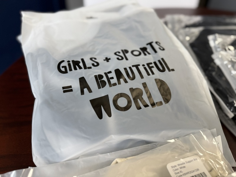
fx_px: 164
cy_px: 88
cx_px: 118
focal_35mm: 24
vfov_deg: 56.8
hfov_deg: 71.6
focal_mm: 6.76
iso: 125
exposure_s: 1/120
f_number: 1.78
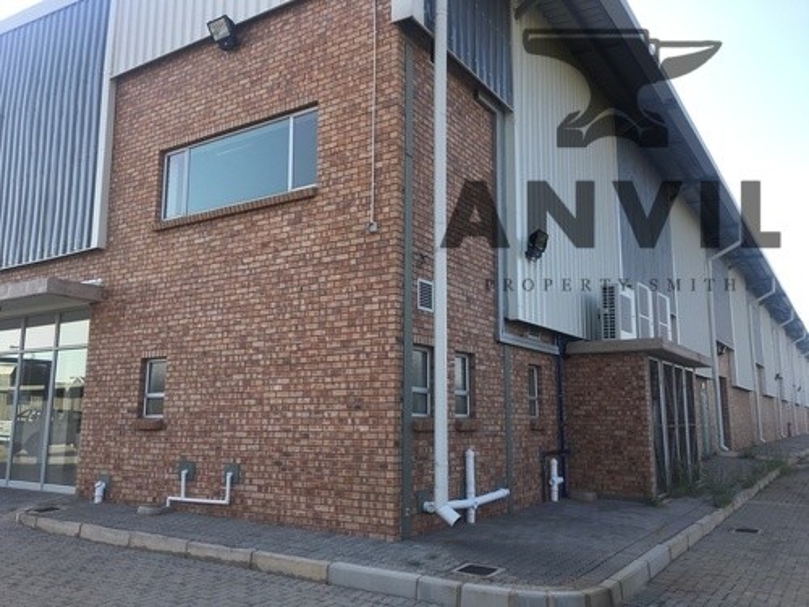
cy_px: 304
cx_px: 404
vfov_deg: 48.2
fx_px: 678
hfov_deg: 61.7
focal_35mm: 29
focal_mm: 4.15
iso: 25
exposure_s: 1/538
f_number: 2.2
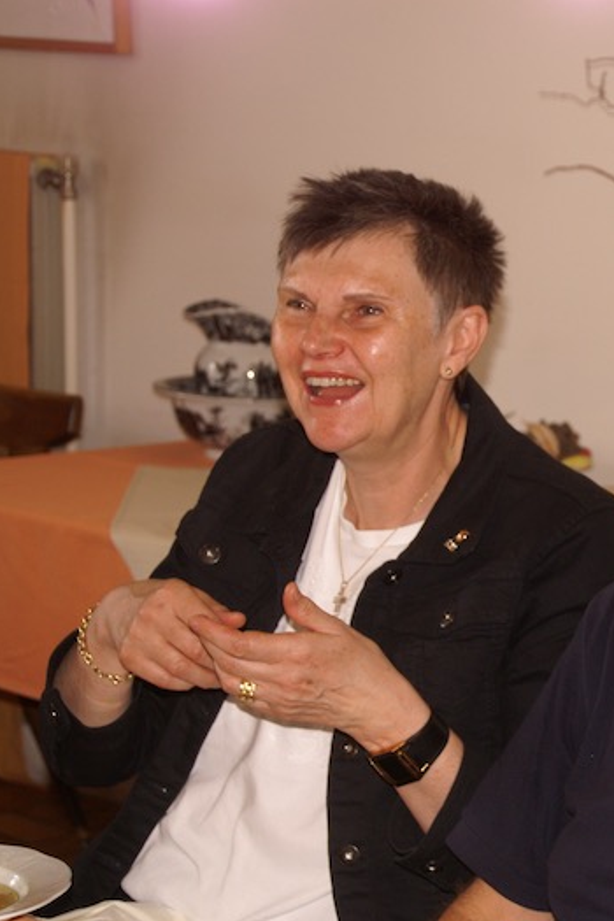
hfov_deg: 13.2
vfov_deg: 19.9
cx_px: 607
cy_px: 463
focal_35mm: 103
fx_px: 2629
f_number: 4.5
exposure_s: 1/80
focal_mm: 45
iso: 400
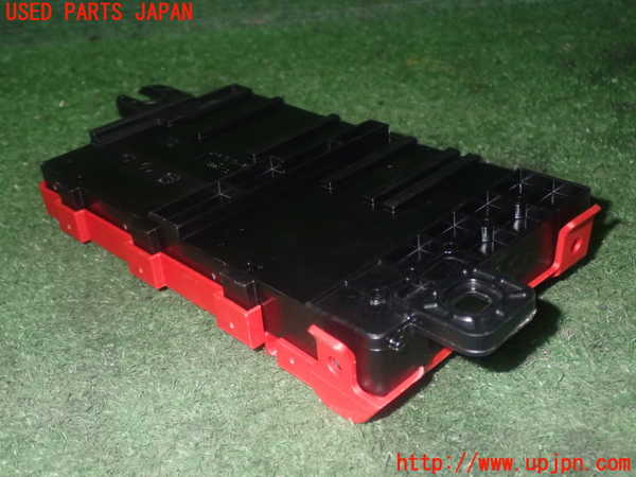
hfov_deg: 42.9
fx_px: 808
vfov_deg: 32.9
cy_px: 238
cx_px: 318
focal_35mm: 44
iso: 800
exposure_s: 1/40
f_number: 9
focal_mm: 7.84
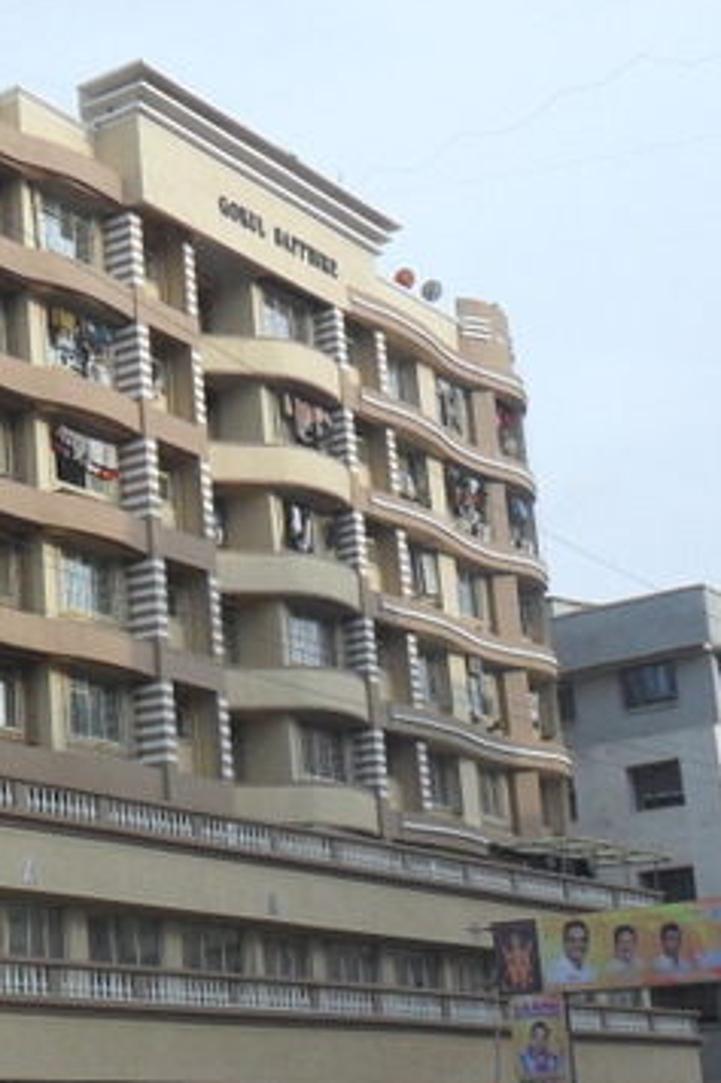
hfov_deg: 17.8
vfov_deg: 27.7
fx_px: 2195
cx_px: -131
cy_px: 583
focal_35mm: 73
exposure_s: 1/750
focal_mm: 5.7
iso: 100
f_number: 3.7
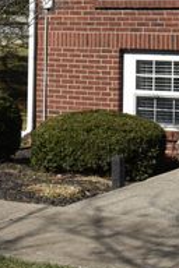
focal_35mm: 129
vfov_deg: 15.1
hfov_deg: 10.4
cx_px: 229
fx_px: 962
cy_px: -82
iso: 100
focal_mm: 22
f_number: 9
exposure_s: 1/320
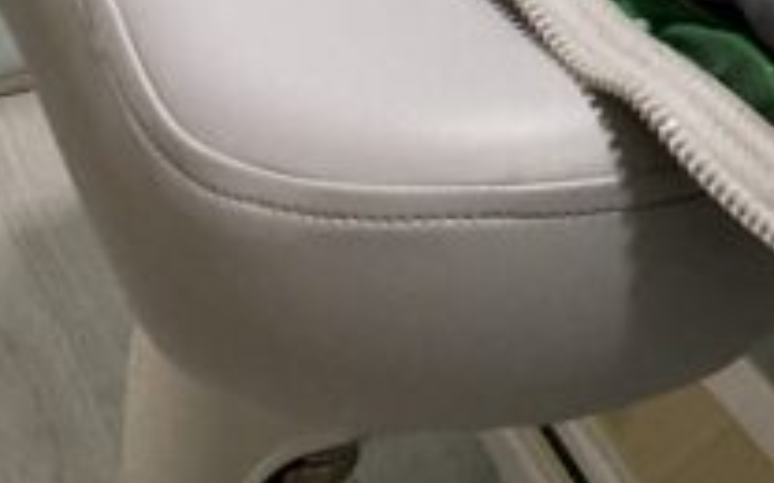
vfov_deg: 7.4
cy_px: -1330
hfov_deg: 14.1
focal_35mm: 136
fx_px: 2869
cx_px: 1250
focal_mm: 4.25
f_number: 1.8
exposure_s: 1/100
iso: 125
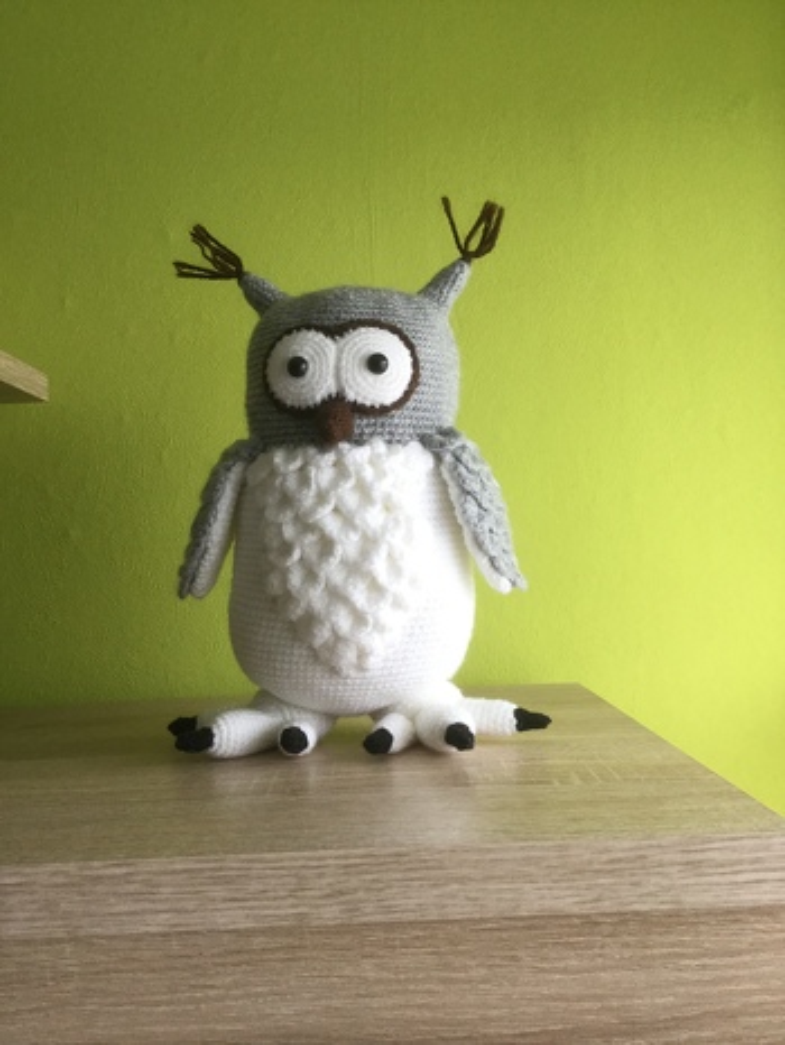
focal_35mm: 31
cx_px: 392
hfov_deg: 45.5
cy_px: 522
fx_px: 936
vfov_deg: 58.3
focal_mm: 3.3
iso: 40
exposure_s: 1/33
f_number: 2.4
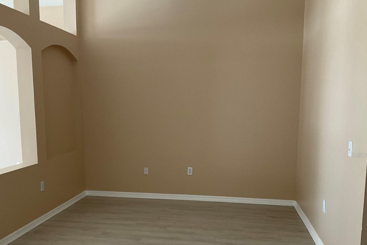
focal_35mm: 36
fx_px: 367
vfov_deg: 36.6
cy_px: 155
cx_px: 158
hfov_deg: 53.0
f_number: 1.8
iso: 125
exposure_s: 1/60
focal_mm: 3
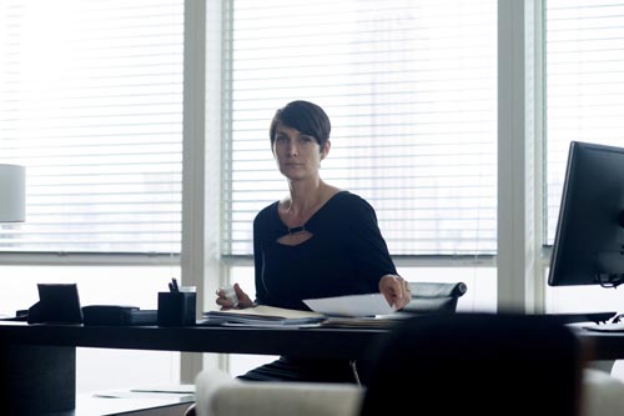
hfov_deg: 23.9
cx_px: 312
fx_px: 1473
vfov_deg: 16.1
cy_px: 208
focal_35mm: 85
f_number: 3.5
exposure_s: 1/200
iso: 2000
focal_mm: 85
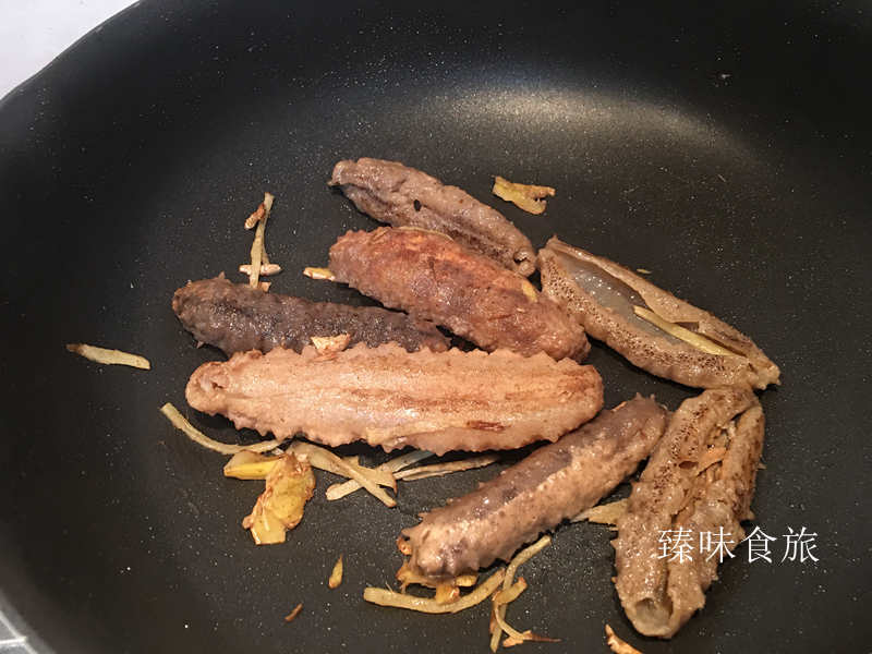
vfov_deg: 48.2
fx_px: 731
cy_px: 327
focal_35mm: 29
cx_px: 436
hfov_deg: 61.7
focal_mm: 4.15
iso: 100
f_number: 2.2
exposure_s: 1/8
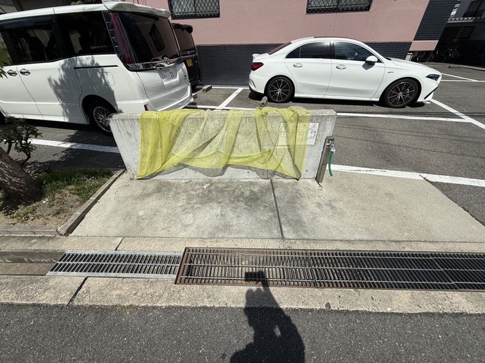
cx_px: 242
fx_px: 196
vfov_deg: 85.7
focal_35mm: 14
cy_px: 182
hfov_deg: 102.1
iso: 50
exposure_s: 1/4425
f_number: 2.2
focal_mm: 2.22
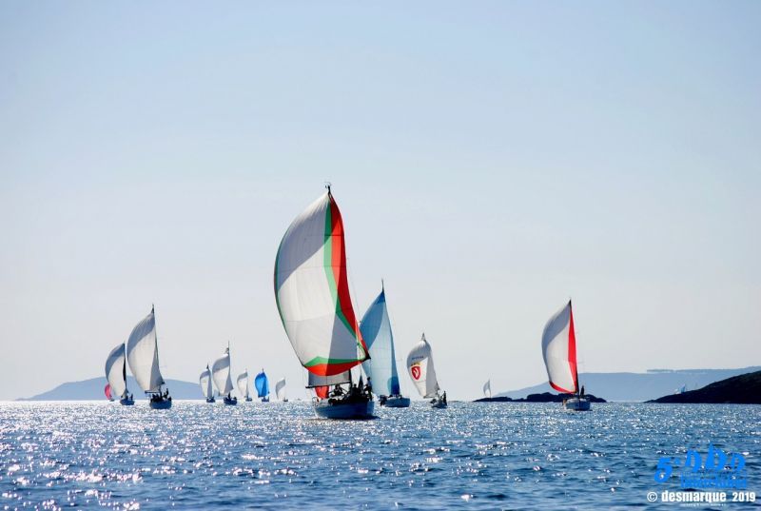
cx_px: 380
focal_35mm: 180
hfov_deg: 11.4
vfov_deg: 7.7
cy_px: 256
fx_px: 3813
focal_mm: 120
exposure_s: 1/800
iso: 100
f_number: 7.1
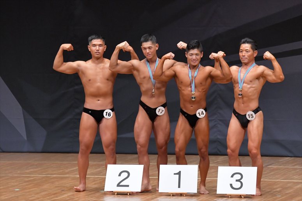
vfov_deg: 5.4
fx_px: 2138
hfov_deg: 8.1
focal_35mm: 255
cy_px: 100
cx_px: 151
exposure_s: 1/400
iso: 6400
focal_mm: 170
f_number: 5.6
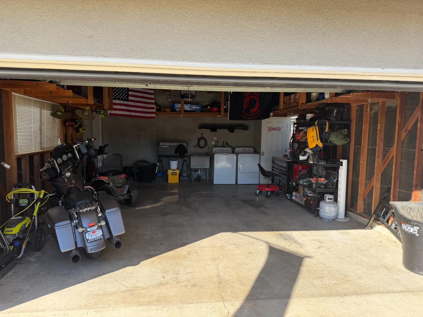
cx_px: 212
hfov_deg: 71.6
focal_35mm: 24
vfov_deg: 56.8
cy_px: 158
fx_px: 293
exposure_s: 1/1091
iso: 80
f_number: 1.78
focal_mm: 6.76
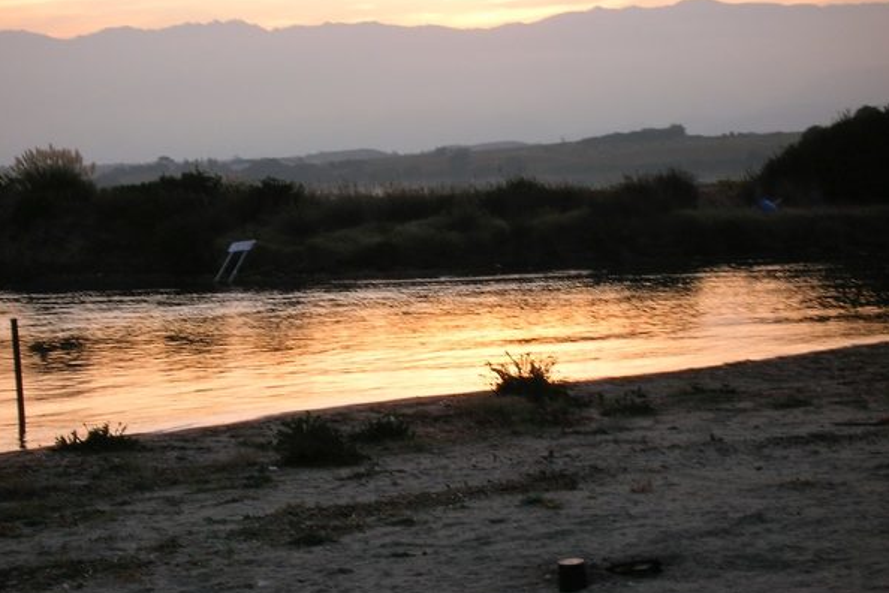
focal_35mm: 107
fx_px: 2642
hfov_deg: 19.1
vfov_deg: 12.8
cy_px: 277
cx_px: 446
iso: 50
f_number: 8.2
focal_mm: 17.1
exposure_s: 1/26.6
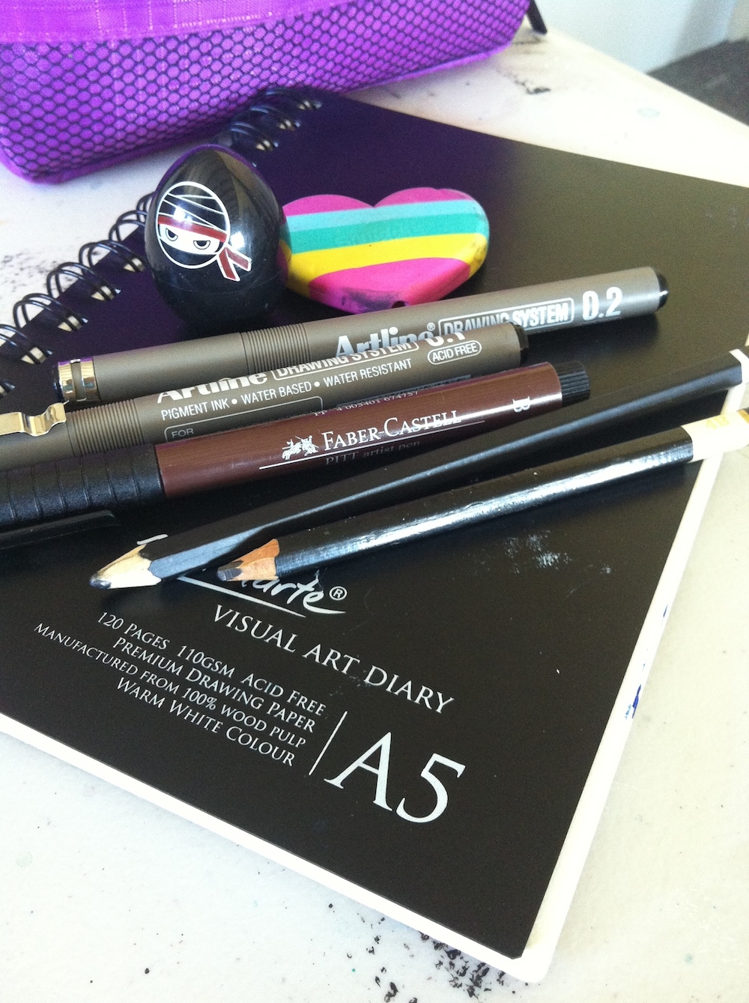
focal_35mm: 35
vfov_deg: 52.7
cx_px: 374
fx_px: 1012
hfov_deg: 40.6
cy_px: 502
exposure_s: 1/15
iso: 250
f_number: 2.8
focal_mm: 3.85
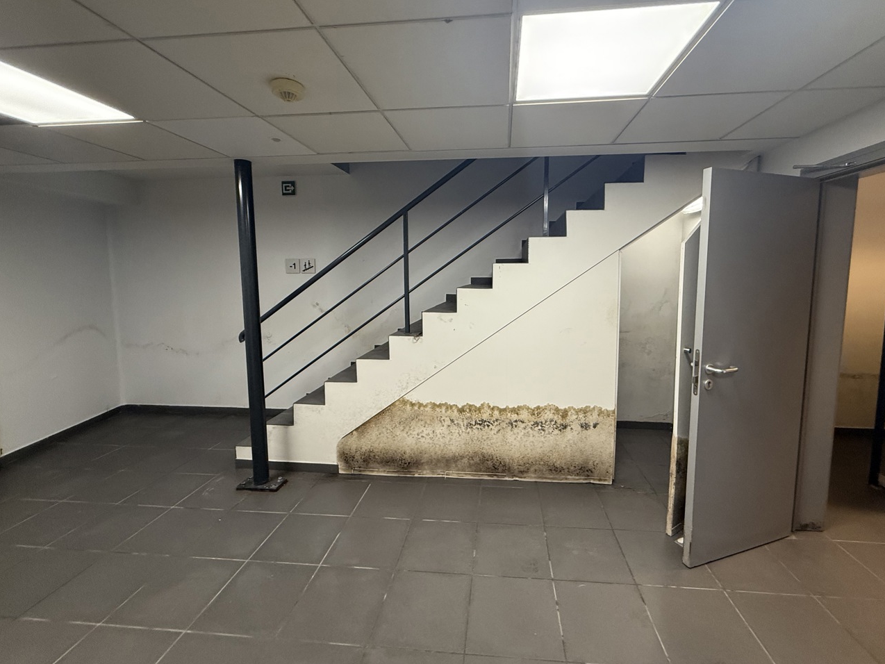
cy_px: 310
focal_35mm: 15
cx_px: 472
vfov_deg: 81.7
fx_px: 384
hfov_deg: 98.0
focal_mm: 2.22
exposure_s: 1/100
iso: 250
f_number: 2.2
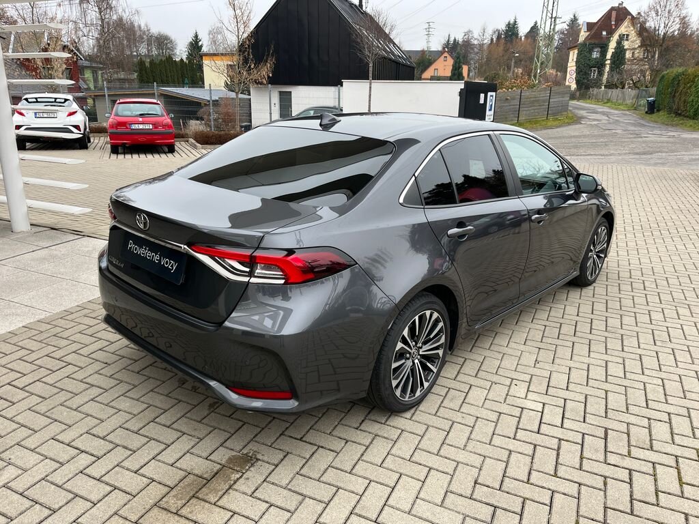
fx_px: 525
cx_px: 350
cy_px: 262
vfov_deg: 53.1
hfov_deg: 67.3
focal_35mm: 26
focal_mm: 5.1
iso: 64
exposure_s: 1/121
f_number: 1.6
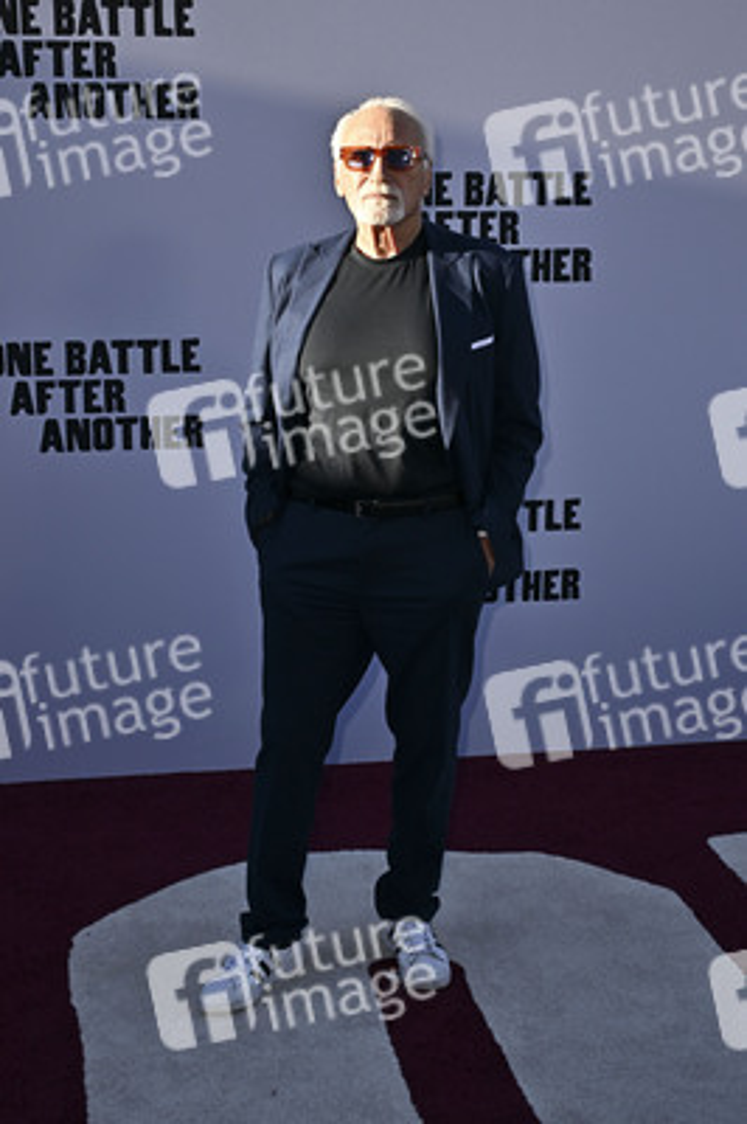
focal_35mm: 44
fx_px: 1372
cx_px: 374
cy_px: 562
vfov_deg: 44.5
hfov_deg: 30.5
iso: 400
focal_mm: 44
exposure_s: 1/400
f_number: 9
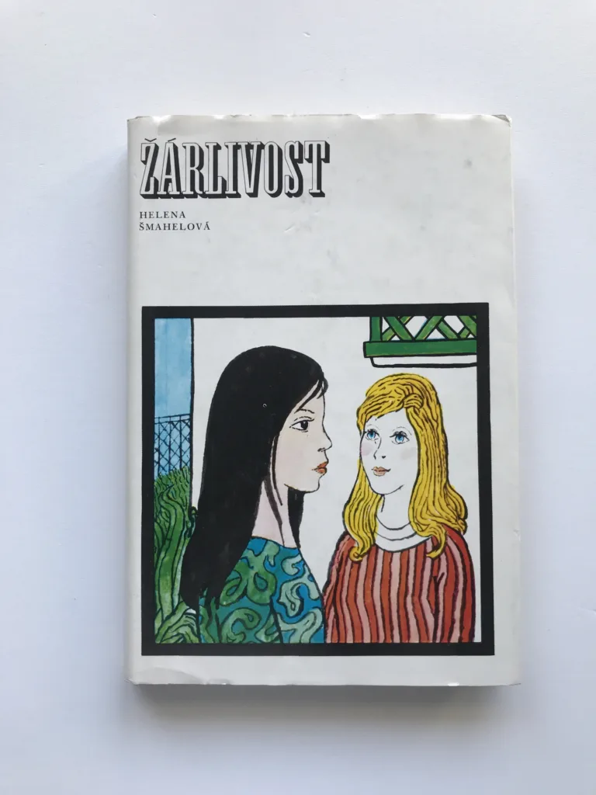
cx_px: 298
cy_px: 398
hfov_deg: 49.7
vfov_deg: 63.4
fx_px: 643
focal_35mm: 28
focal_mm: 3.99
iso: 40
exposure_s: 1/100
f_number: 1.8
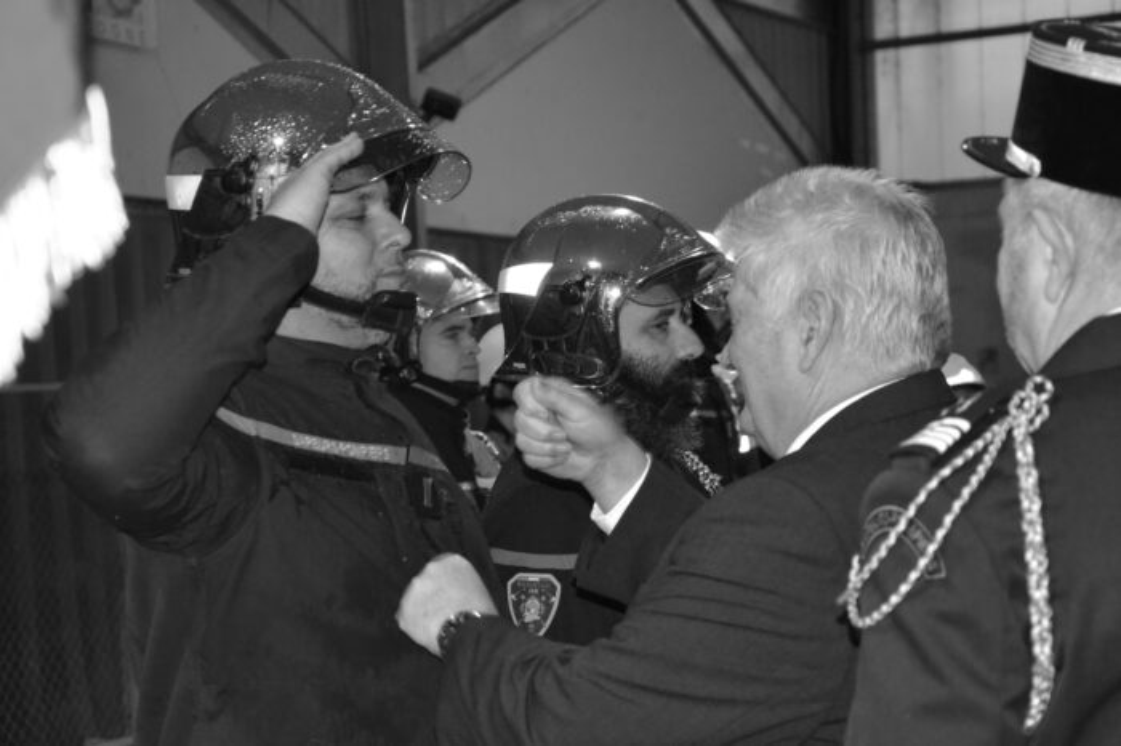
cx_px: 560
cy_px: 373
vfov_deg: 13.8
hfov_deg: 20.6
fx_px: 3081
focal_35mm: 99
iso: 3200
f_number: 5.3
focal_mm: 66
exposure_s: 1/60
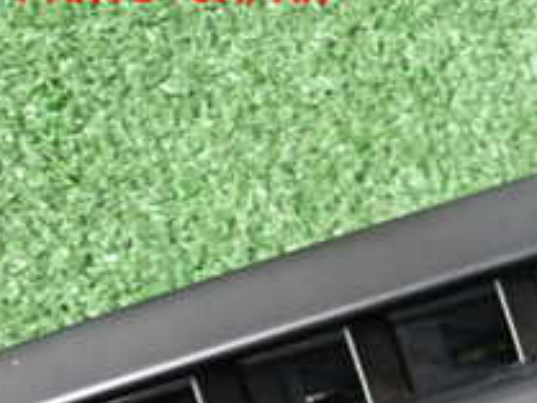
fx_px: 1335
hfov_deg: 21.3
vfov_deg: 16.2
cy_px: 531
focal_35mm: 86
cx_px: 632
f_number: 2.3
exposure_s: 1/30
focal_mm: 5.4
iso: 320
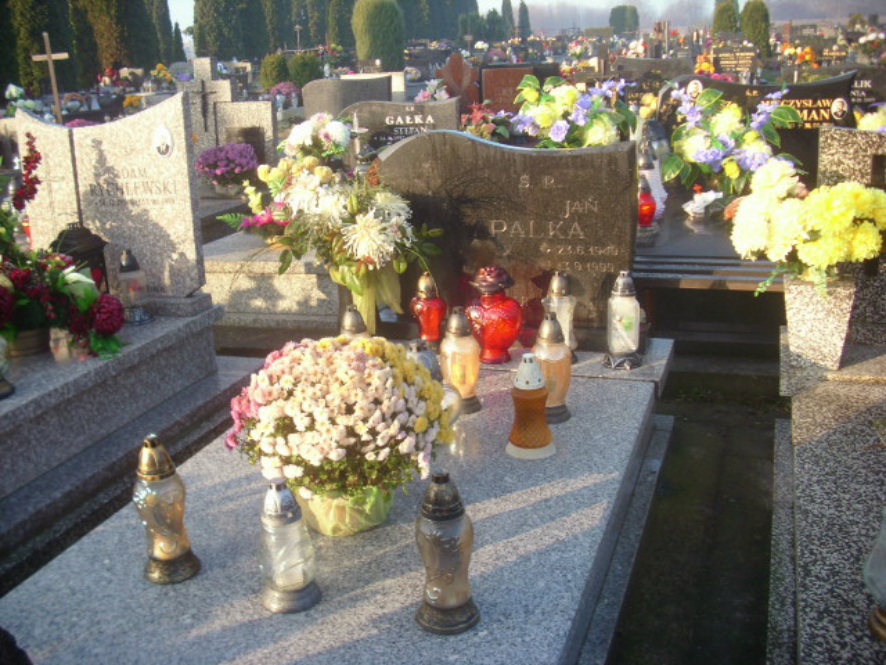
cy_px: 332
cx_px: 443
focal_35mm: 37
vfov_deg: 38.7
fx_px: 947
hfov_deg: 50.1
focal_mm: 6.2
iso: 50
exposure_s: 1/218
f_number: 2.8
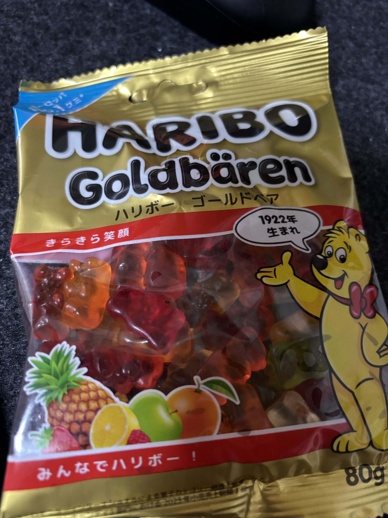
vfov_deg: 67.3
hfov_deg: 53.1
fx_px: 389
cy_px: 259
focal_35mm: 26
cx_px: 194
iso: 640
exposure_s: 1/35
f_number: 1.6
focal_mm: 5.96
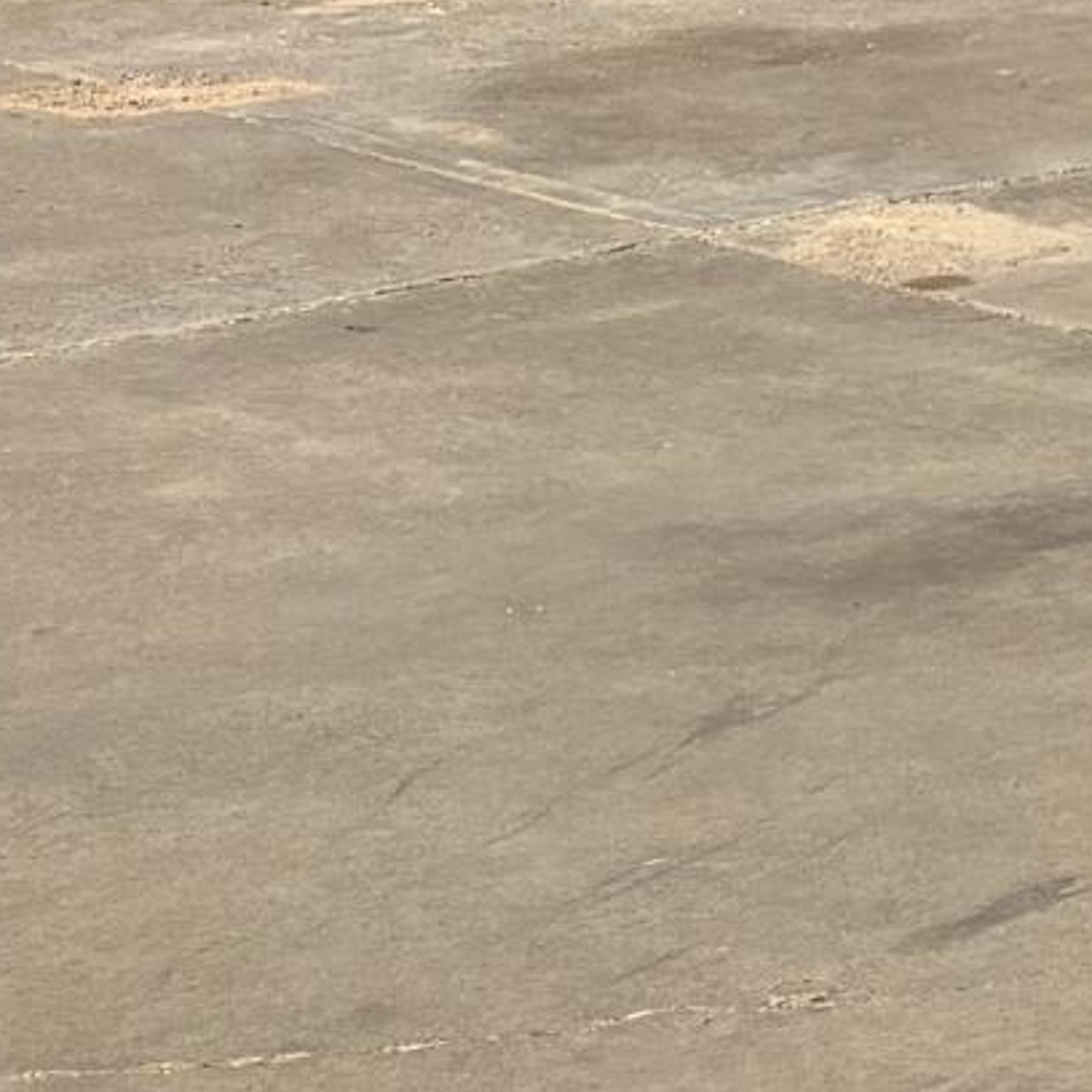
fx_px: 6032
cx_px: 3768
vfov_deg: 9.4
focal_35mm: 169
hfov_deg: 8.1
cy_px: -1333
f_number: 1.6
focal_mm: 5.96
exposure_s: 1/5618
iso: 50
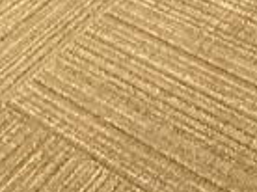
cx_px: 282
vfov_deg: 9.2
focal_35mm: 104
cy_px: -481
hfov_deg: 18.2
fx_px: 771
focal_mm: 2.22
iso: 250
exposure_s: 1/60
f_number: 2.2
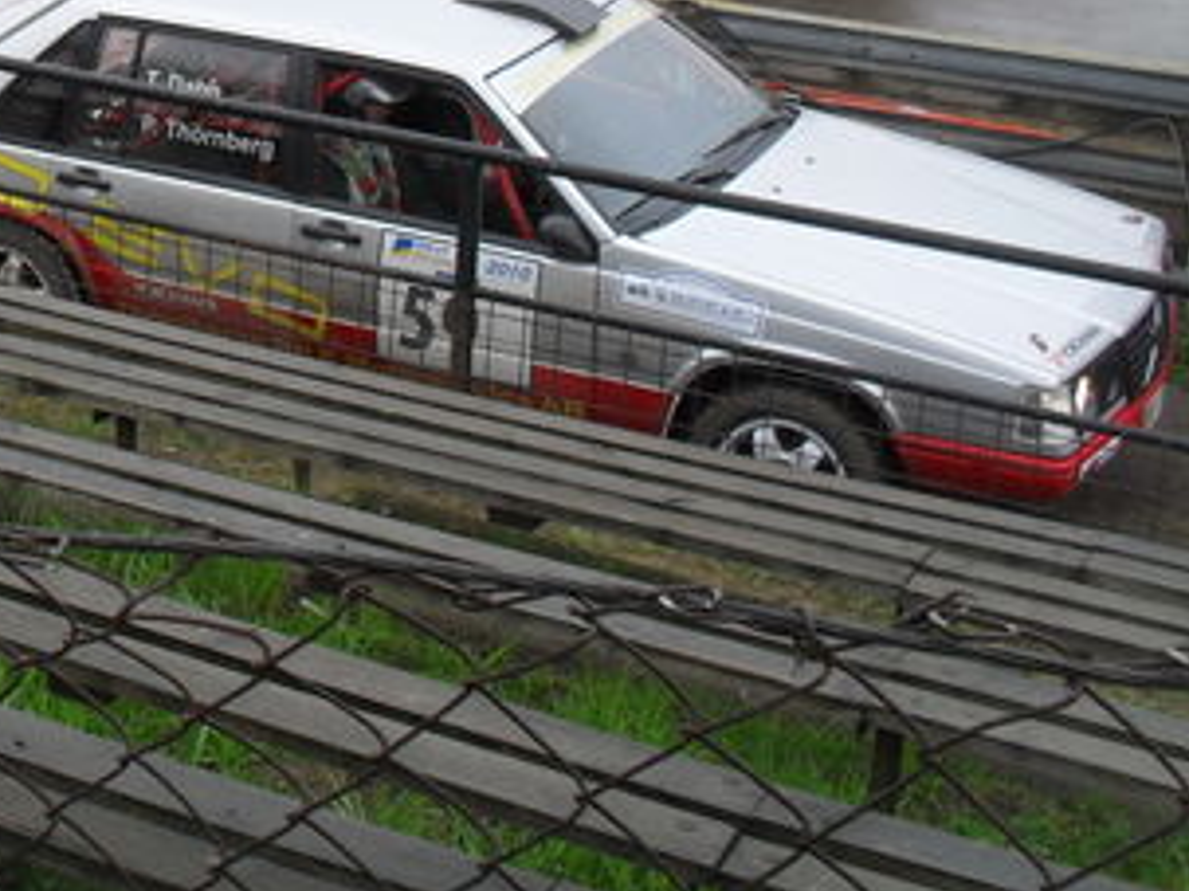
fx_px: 2541
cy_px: 20
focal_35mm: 74
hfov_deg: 24.8
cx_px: -63
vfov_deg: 19.4
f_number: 3.2
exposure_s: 1/125
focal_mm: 6.3
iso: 100
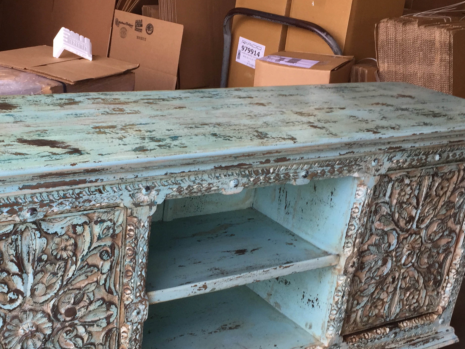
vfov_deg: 28.3
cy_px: 250
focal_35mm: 51
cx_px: 182
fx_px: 685
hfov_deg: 37.3
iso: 32
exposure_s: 1/120
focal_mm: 4.15
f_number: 2.2
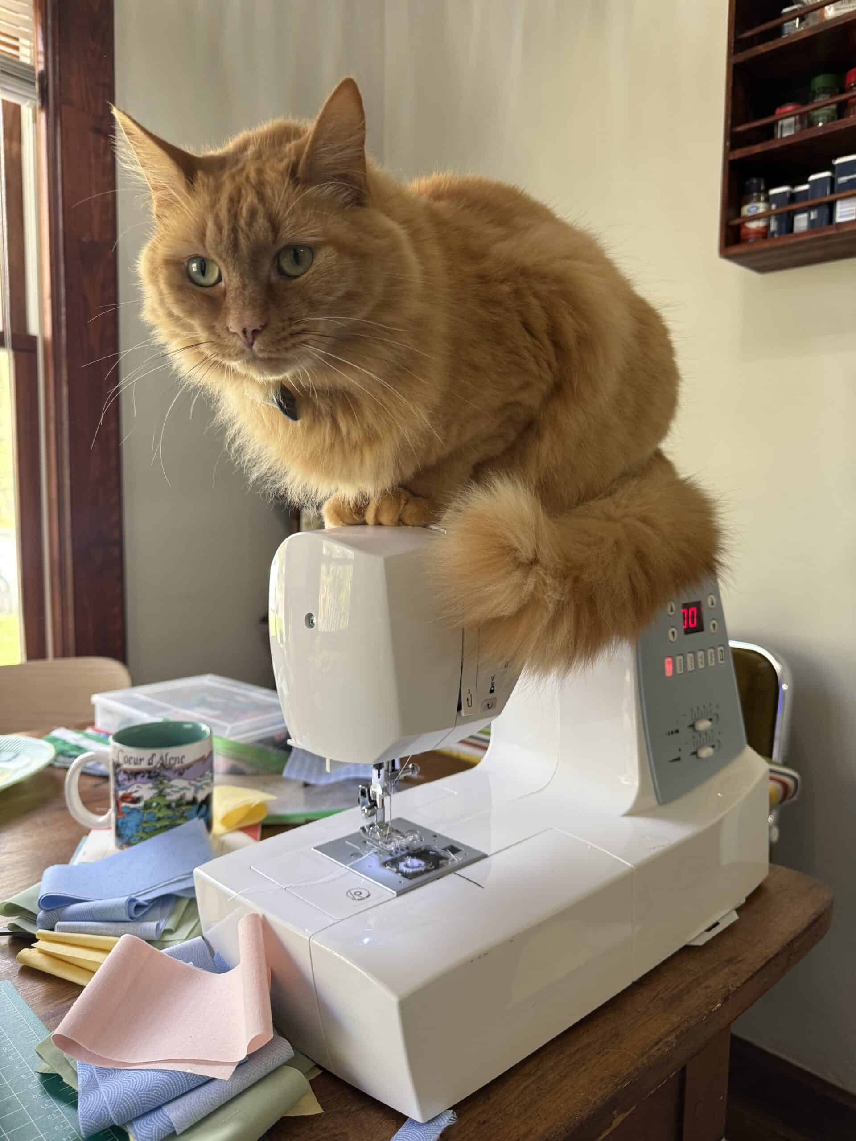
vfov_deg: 71.6
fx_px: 791
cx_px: 428
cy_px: 570
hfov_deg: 56.8
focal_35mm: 24
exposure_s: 1/121
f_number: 1.78
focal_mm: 6.76
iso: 160
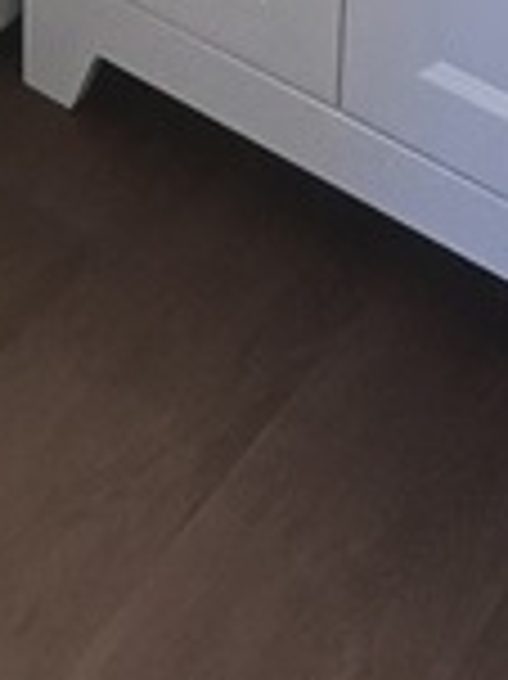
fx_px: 1959
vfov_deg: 14.5
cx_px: 103
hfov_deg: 14.7
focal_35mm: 100
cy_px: -856
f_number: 2.2
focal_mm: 2.22
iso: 200
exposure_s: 1/120
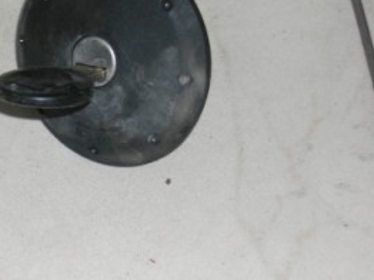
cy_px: 119
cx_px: 121
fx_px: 1511
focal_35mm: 140
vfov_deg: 10.6
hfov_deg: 14.1
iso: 50
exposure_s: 1/60.1
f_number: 4.2
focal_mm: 13.7
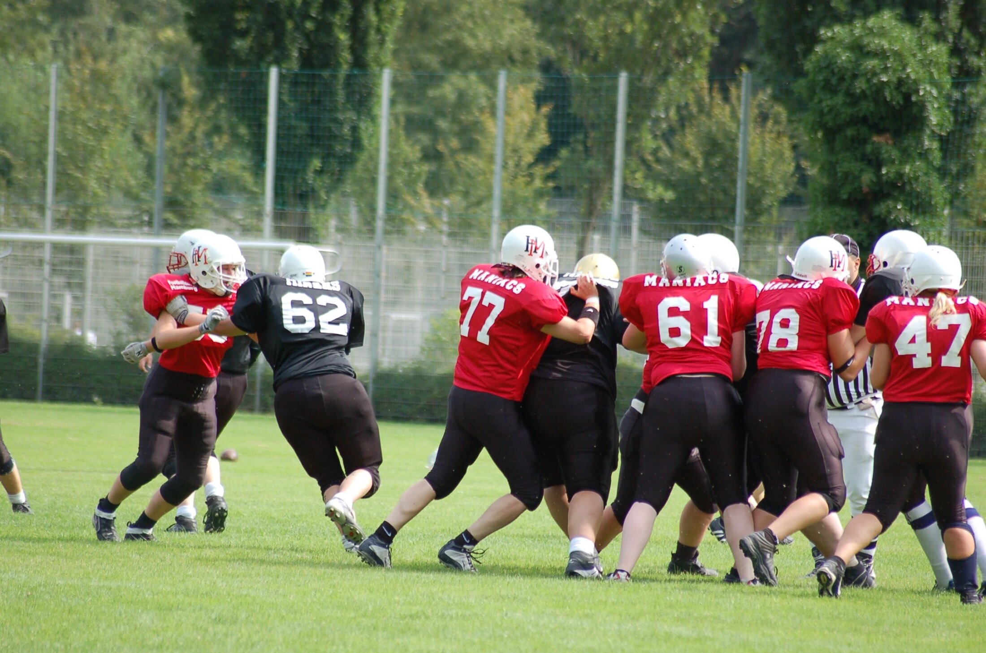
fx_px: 9021
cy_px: 326
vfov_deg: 4.1
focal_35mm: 330
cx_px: 493
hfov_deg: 6.3
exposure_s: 1/800
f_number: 5.3
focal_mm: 220
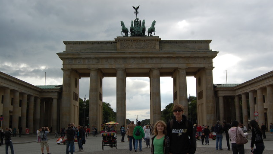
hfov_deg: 54.6
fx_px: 264
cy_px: 85
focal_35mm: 37
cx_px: 136
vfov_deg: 32.4
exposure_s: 1/200
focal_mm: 23
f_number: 7.1
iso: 200
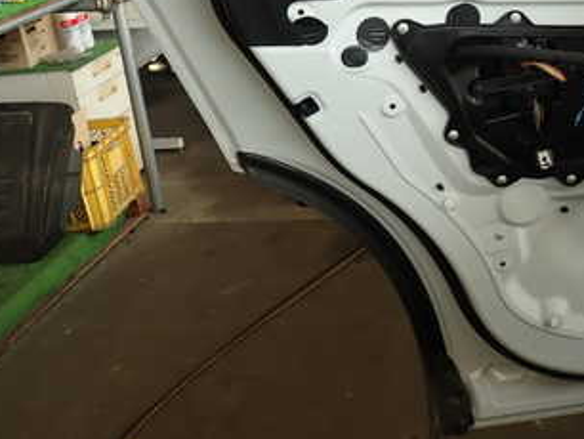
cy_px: 36
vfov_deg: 28.5
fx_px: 827
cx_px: 498
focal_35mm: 49
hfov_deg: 37.0
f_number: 2
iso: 100
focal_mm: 4.5
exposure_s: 1/80
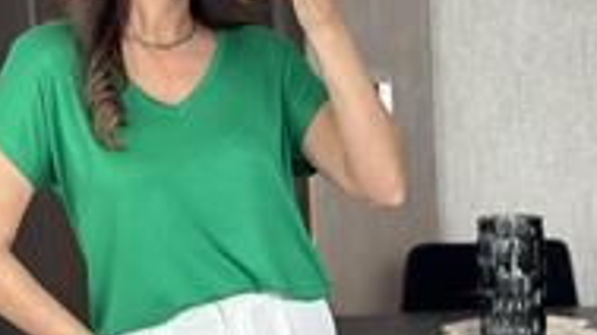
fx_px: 2215
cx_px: 186
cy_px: 420
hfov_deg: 15.3
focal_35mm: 140
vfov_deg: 8.5
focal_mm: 6.86
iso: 125
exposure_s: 1/127
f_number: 1.78
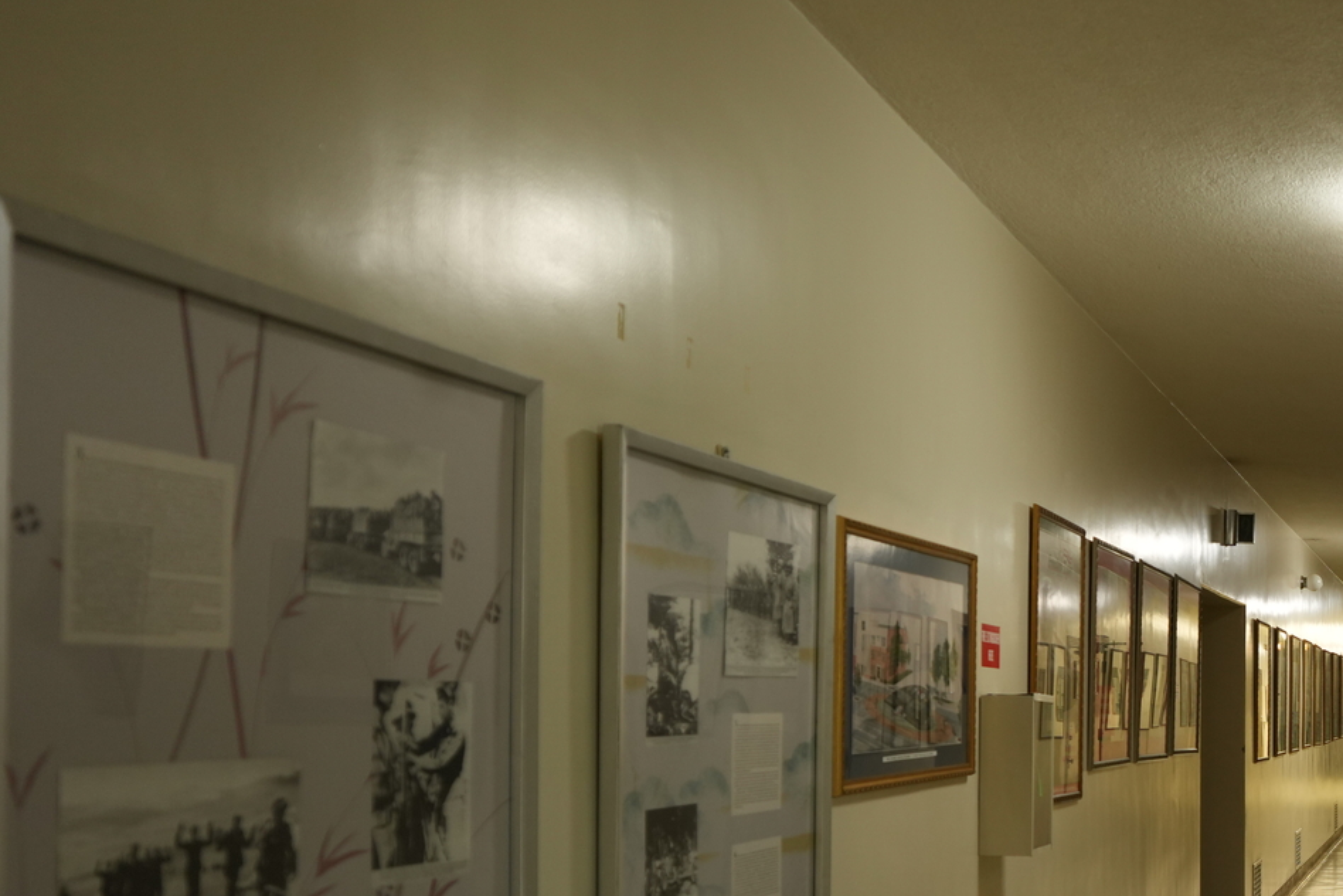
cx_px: 1456
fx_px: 1529
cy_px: 730
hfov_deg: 39.4
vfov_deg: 31.7
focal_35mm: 41
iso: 500
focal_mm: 18
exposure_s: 1/30
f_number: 2.8
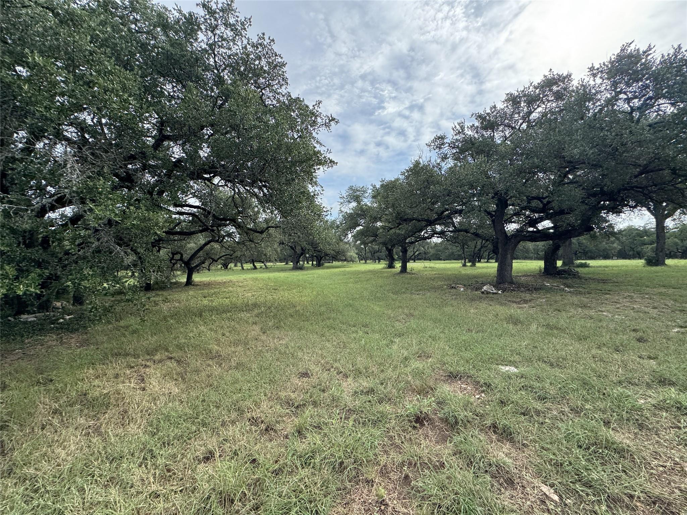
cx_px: 344
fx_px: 278
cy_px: 258
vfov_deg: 85.7
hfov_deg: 102.1
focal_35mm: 14
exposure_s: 1/541
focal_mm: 2.22
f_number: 2.2
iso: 50
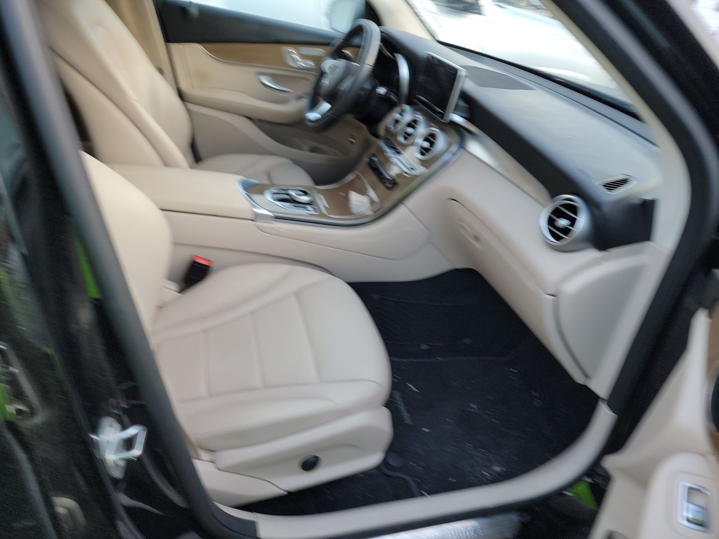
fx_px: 498
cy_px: 270
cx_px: 360
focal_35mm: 24
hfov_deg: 71.6
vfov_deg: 56.8
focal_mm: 6.7
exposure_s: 1/59
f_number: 1.8
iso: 116
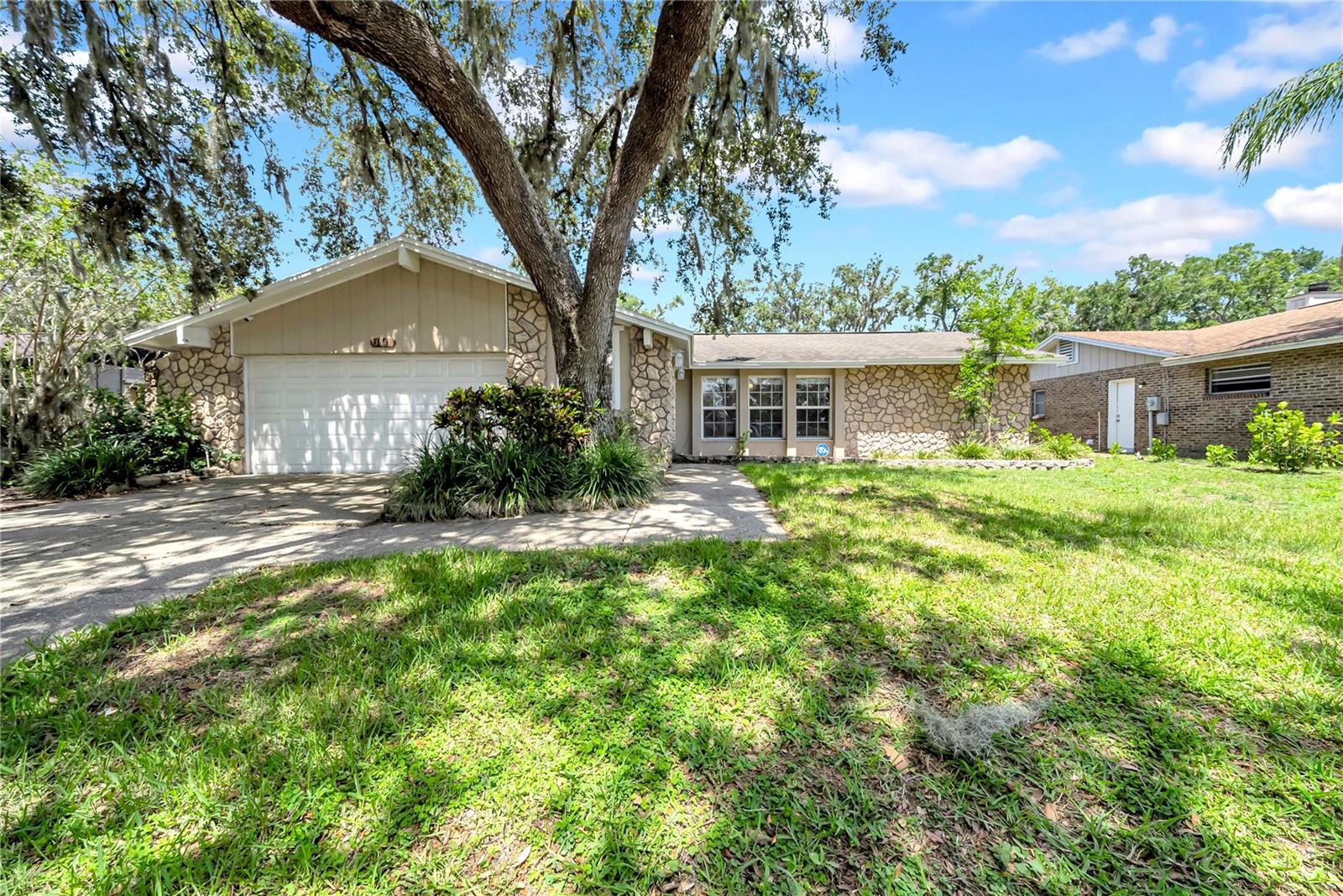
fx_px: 448
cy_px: 448
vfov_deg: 90.1
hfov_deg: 112.6
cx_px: 672
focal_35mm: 12
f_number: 8
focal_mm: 12
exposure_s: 1/800
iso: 800
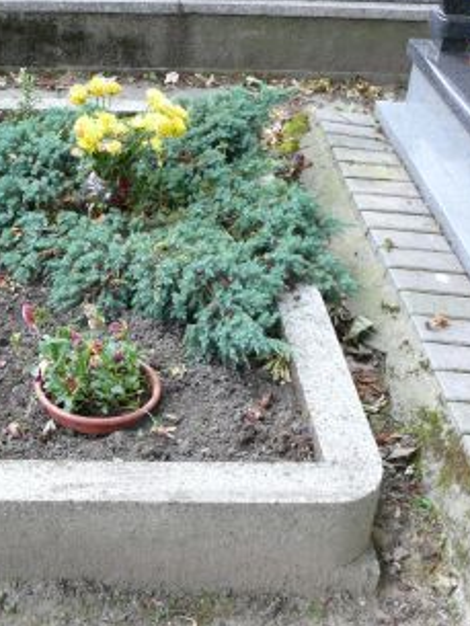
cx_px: 111
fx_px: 995
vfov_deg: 34.9
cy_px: 335
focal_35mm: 55
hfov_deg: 26.2
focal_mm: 7.4
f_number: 2.8
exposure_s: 1/100
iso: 100
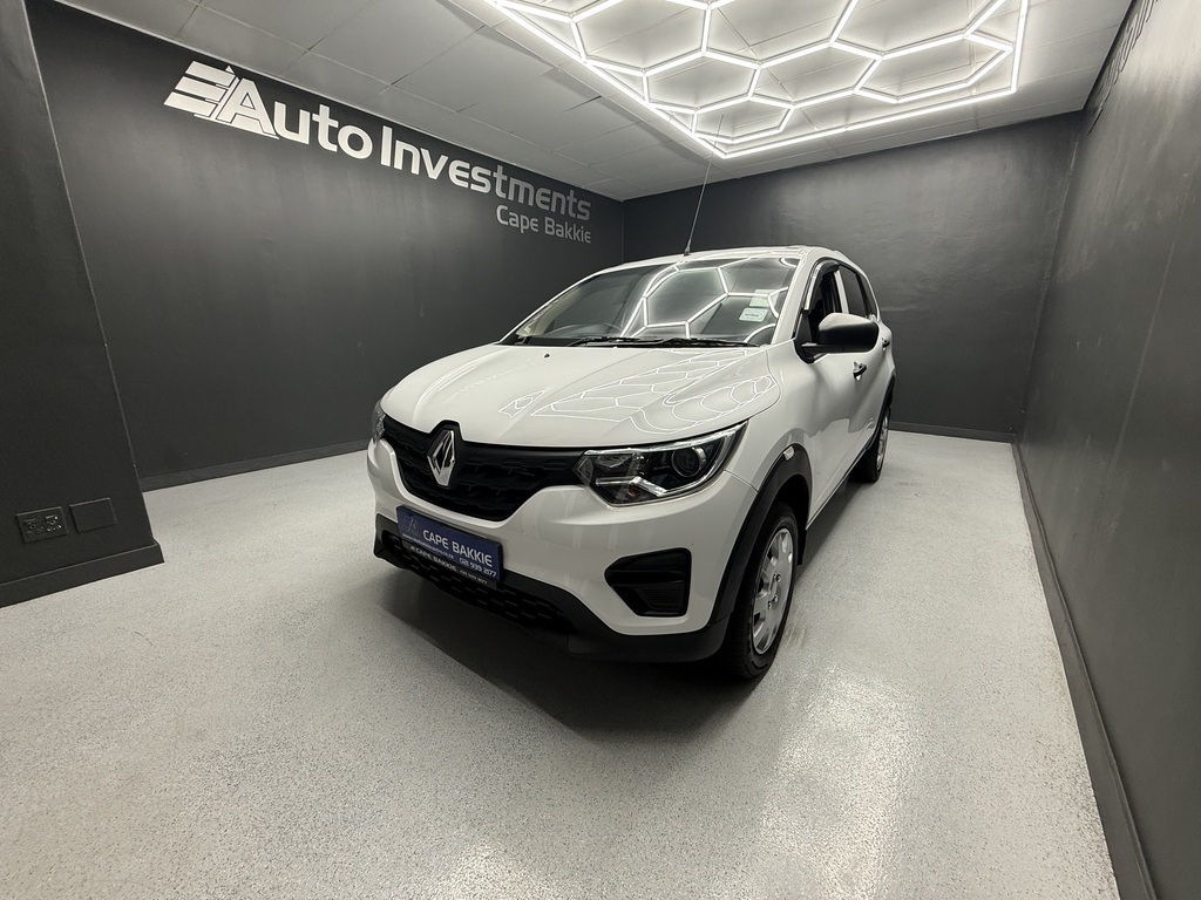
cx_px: 600
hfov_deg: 102.1
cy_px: 450
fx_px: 486
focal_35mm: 14
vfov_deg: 85.7
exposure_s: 1/99
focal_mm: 2.22
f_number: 2.2
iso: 125
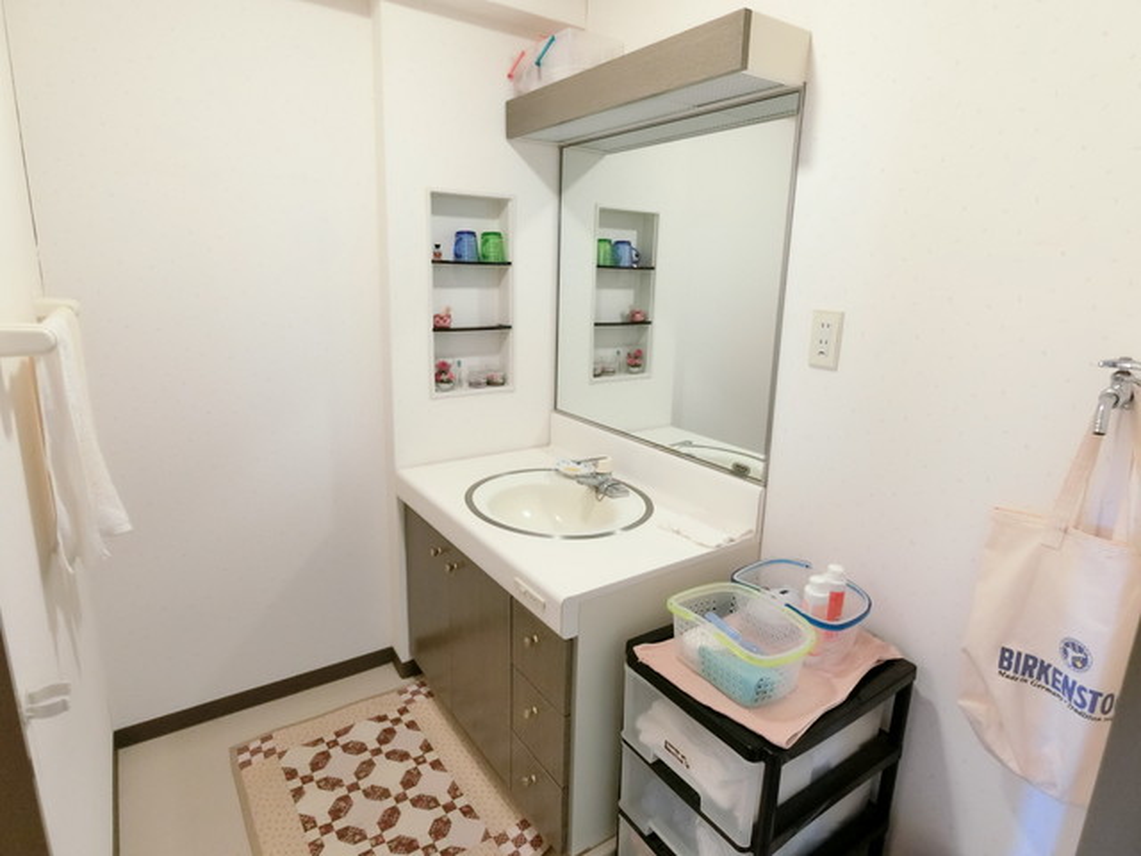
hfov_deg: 84.7
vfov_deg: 68.7
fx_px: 626
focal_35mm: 19
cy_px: 428
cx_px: 570
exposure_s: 1/30
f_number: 2.7
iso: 640
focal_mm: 4.06
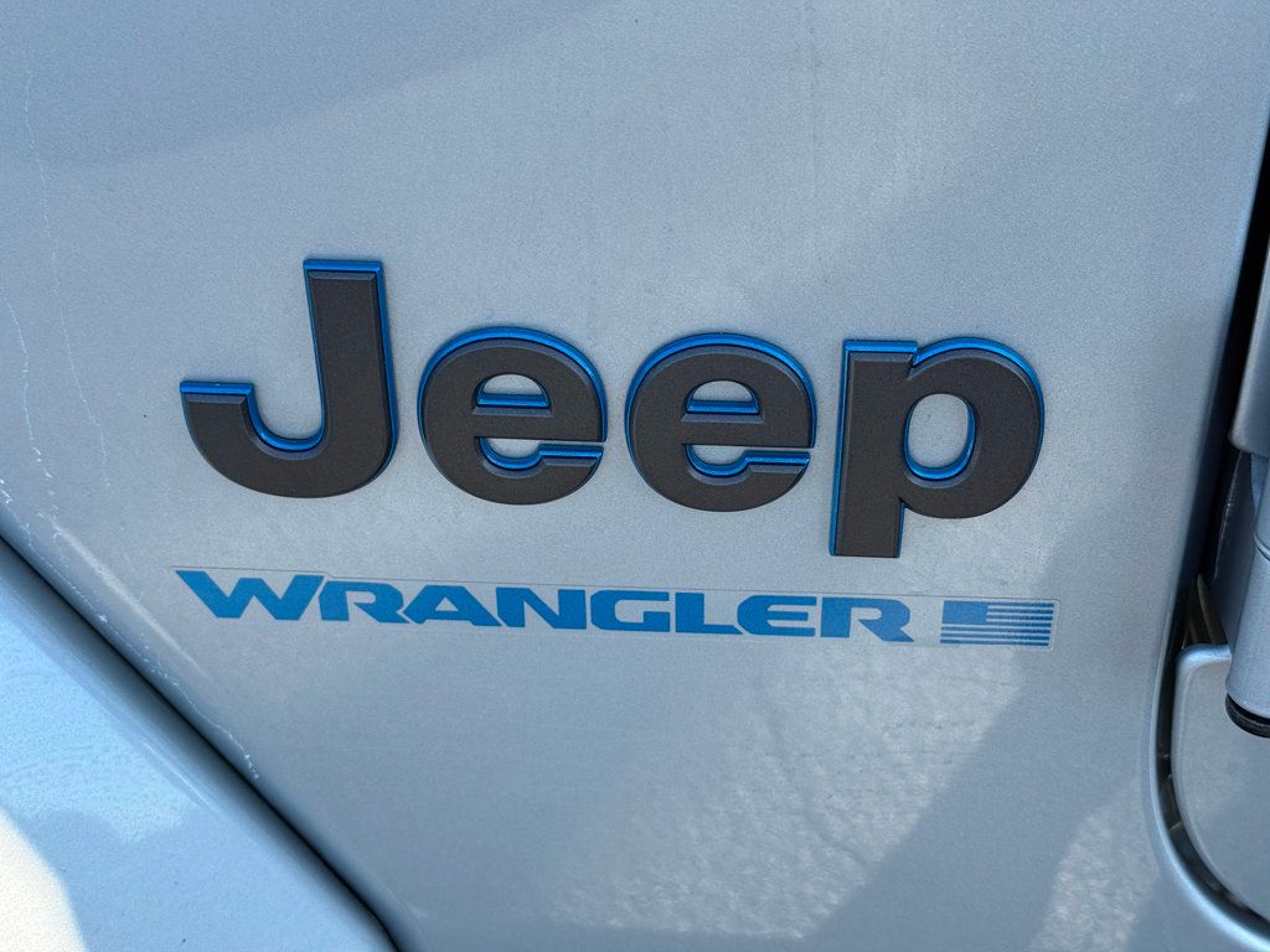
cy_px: 476
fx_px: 1761
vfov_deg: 30.3
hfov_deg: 39.7
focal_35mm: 48
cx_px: 635
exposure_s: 1/1307
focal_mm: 6.76
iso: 100
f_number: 1.78
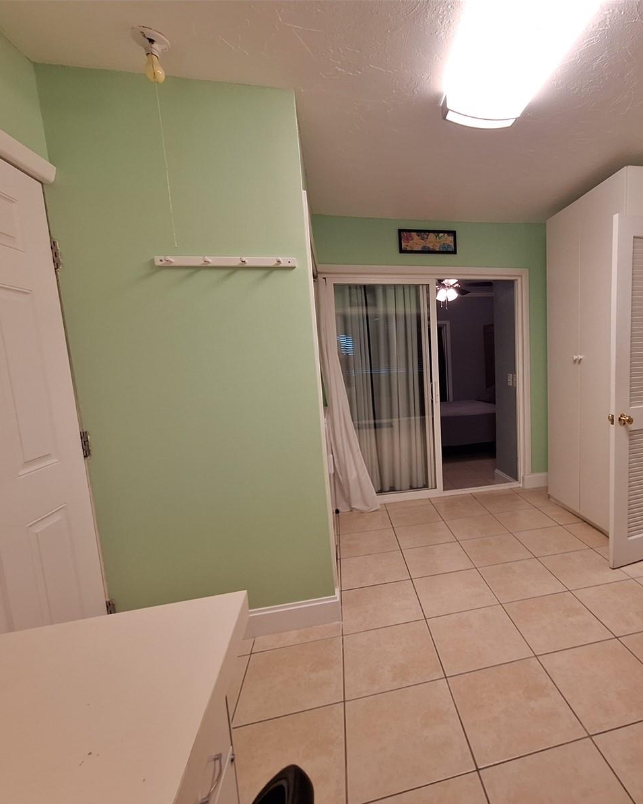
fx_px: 404
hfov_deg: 73.9
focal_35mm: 17
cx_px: 444
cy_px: 403
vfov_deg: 89.6
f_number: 2.2
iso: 80
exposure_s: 1/50
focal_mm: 1.74
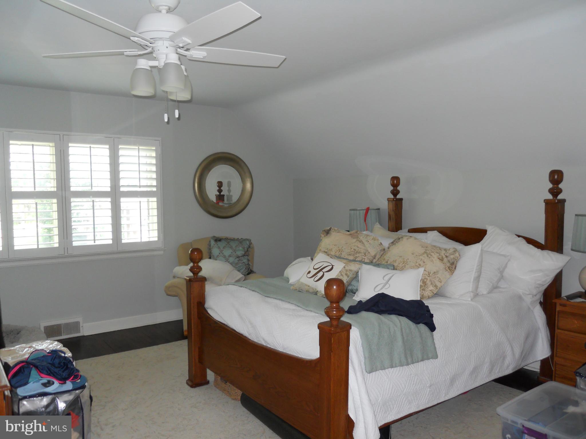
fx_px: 474
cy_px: 220
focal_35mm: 28
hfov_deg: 63.4
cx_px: 293
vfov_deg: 49.7
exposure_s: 1/25
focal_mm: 5
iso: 200
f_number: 2.7
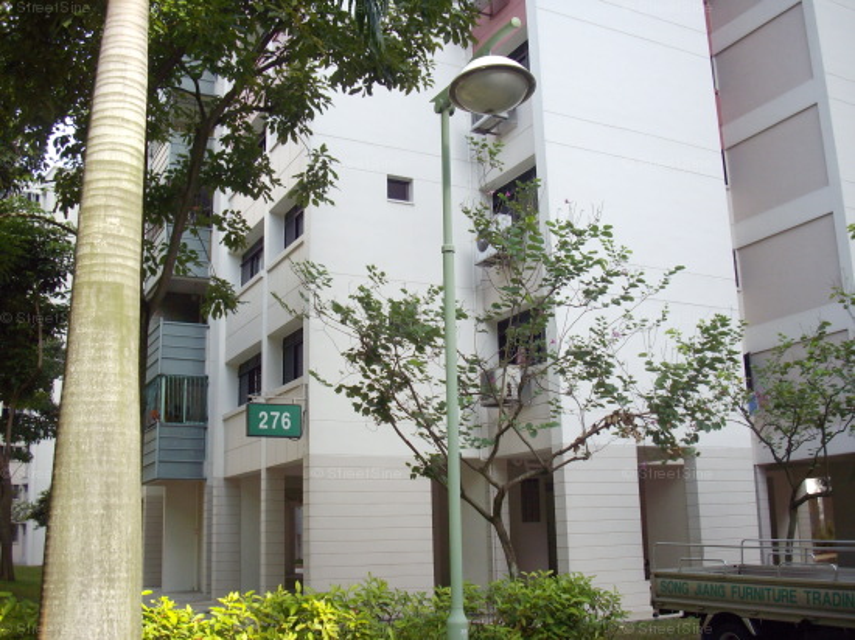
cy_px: 320
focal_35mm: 37
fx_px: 913
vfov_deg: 38.6
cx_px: 428
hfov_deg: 50.2
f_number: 5.6
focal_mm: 6.2
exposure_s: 1/80
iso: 80
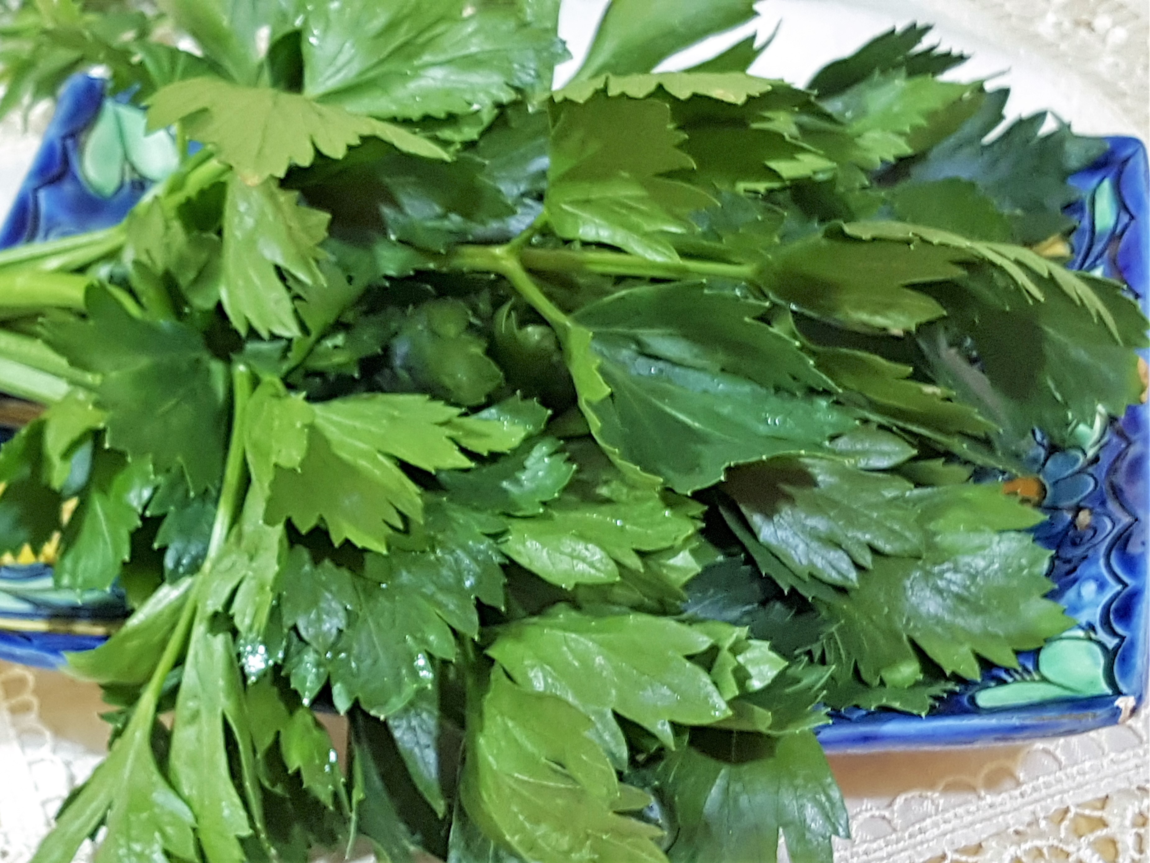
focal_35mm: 26
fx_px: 864
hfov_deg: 67.3
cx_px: 575
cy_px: 432
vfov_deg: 53.1
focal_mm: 4.2
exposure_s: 1/25
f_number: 1.7
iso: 200
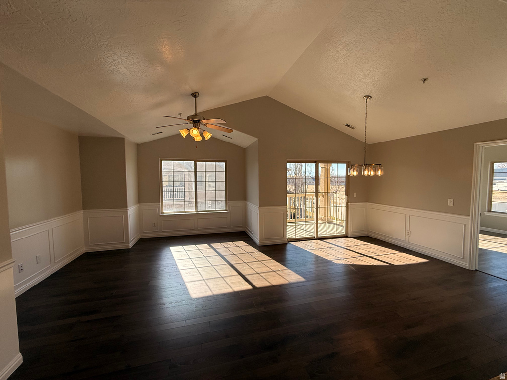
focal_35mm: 14
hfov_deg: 102.1
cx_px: 254
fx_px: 205
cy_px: 190
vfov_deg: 85.7
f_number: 2.2
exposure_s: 1/602
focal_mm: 2.22
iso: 64
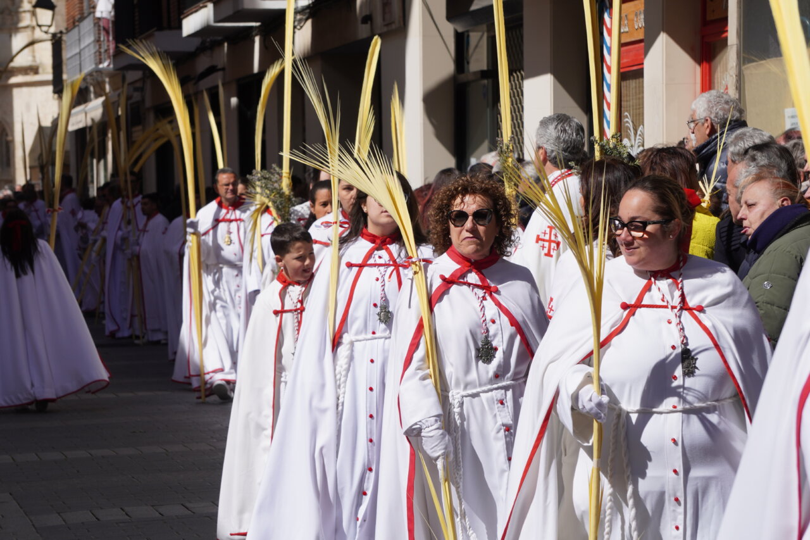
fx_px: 2902
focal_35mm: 129
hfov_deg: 15.9
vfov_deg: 10.6
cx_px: 405
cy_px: 270
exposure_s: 1/500
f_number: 9
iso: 100
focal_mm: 86
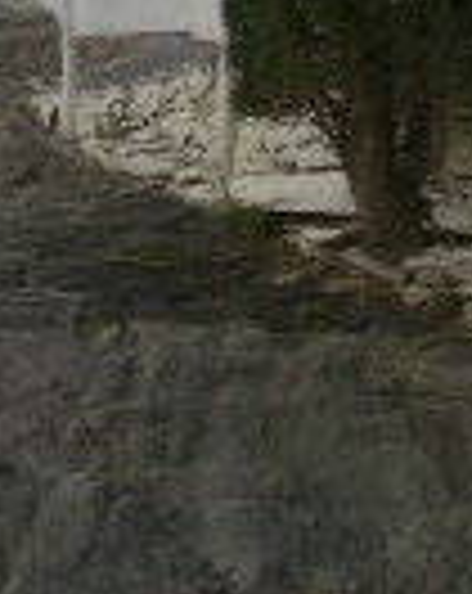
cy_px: -50
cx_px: -292
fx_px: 2909
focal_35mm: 166
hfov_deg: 9.0
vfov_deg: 11.5
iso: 50
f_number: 4.3
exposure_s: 1/640
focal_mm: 5.8
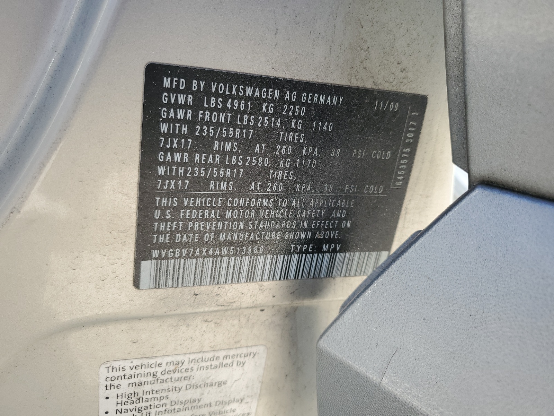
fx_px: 416
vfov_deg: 53.1
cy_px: 208
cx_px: 277
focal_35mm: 26
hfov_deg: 67.3
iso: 50
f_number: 1.5
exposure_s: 1/400
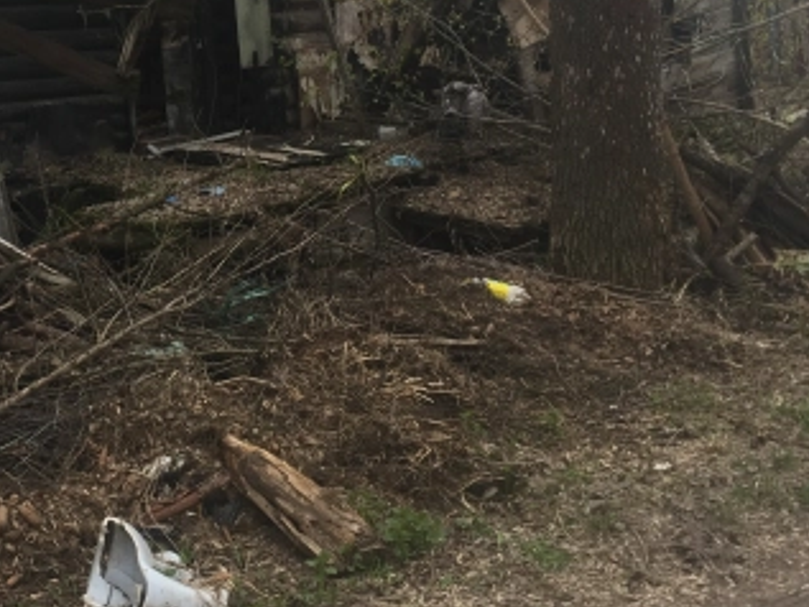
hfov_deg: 32.3
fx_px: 1333
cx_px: 100
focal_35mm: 57
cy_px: 130
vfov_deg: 25.3
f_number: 2.2
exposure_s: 1/159
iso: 32
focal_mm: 4.15
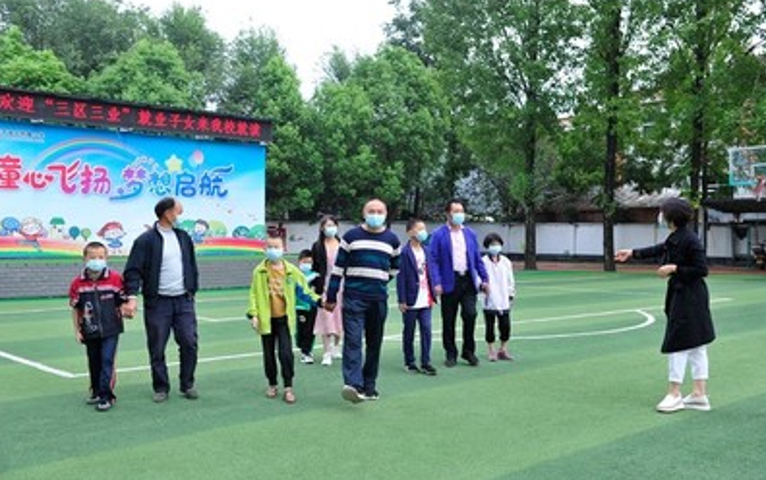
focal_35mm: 37
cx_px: 385
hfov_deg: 52.7
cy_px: 234
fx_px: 773
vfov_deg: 34.5
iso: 200
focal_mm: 36
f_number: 4.5
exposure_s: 1/250
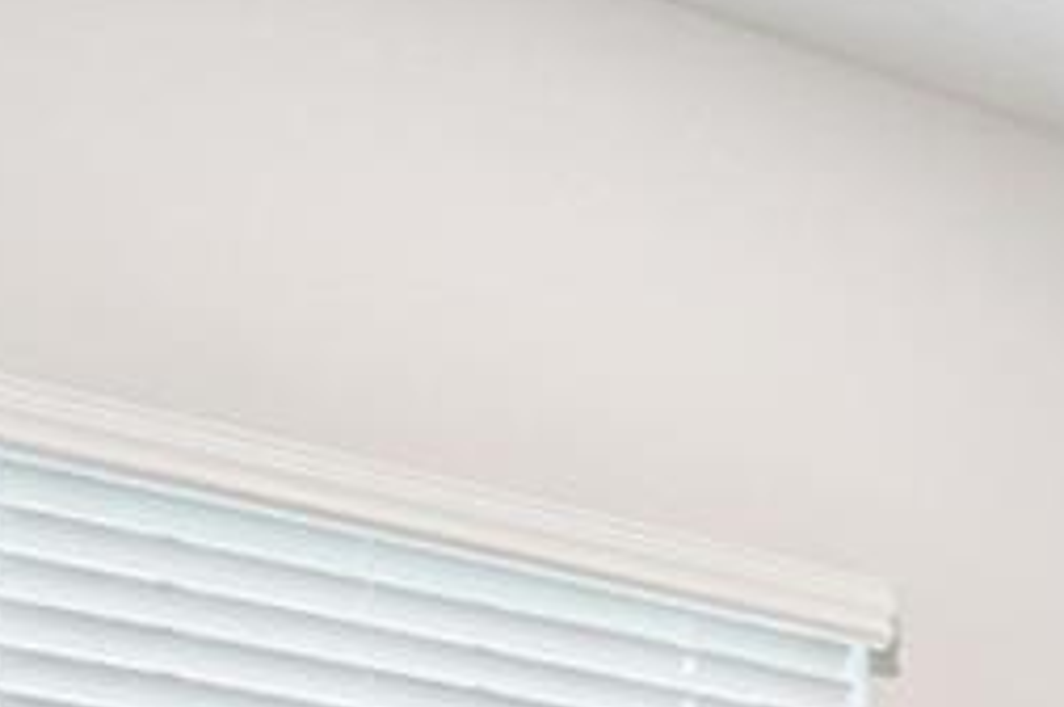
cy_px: 1675
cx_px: 3066
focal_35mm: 95
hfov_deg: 12.0
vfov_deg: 11.8
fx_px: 2804
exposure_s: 1/10
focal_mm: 10
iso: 100
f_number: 7.1
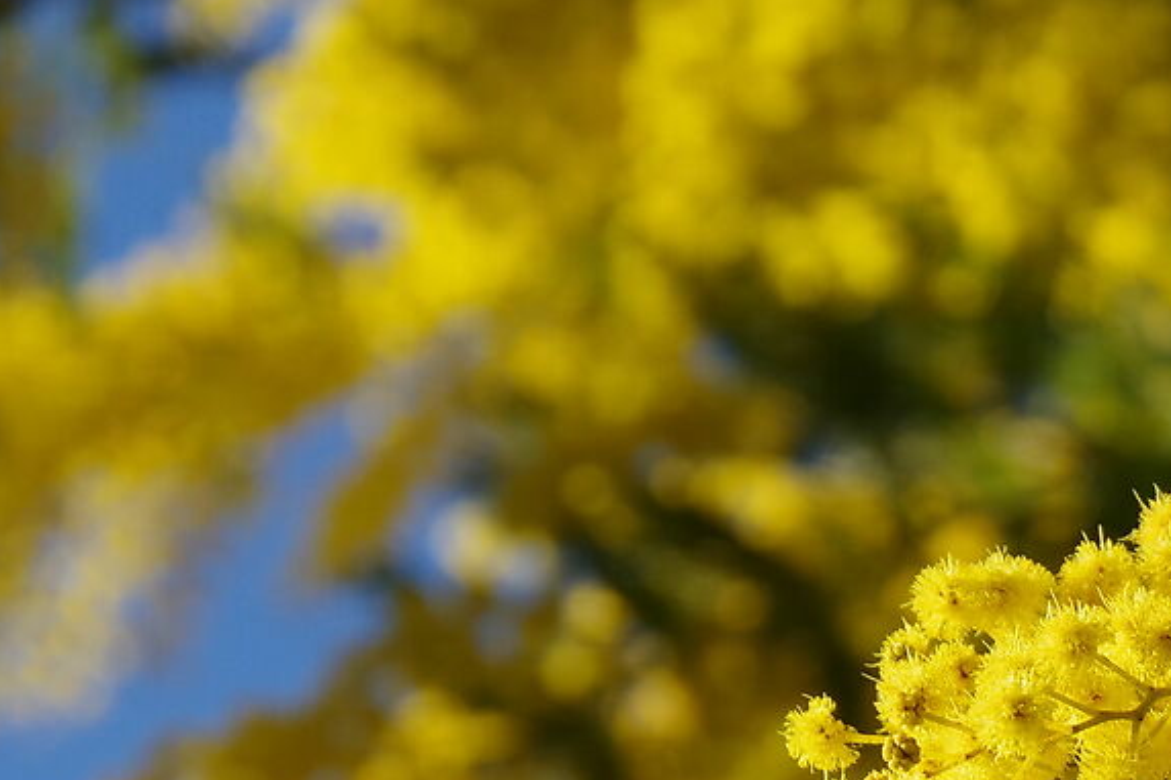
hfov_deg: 6.0
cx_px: 2053
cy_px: 1509
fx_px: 10926
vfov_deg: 4.0
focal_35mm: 336
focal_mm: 80
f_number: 9
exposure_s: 1/250
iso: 200
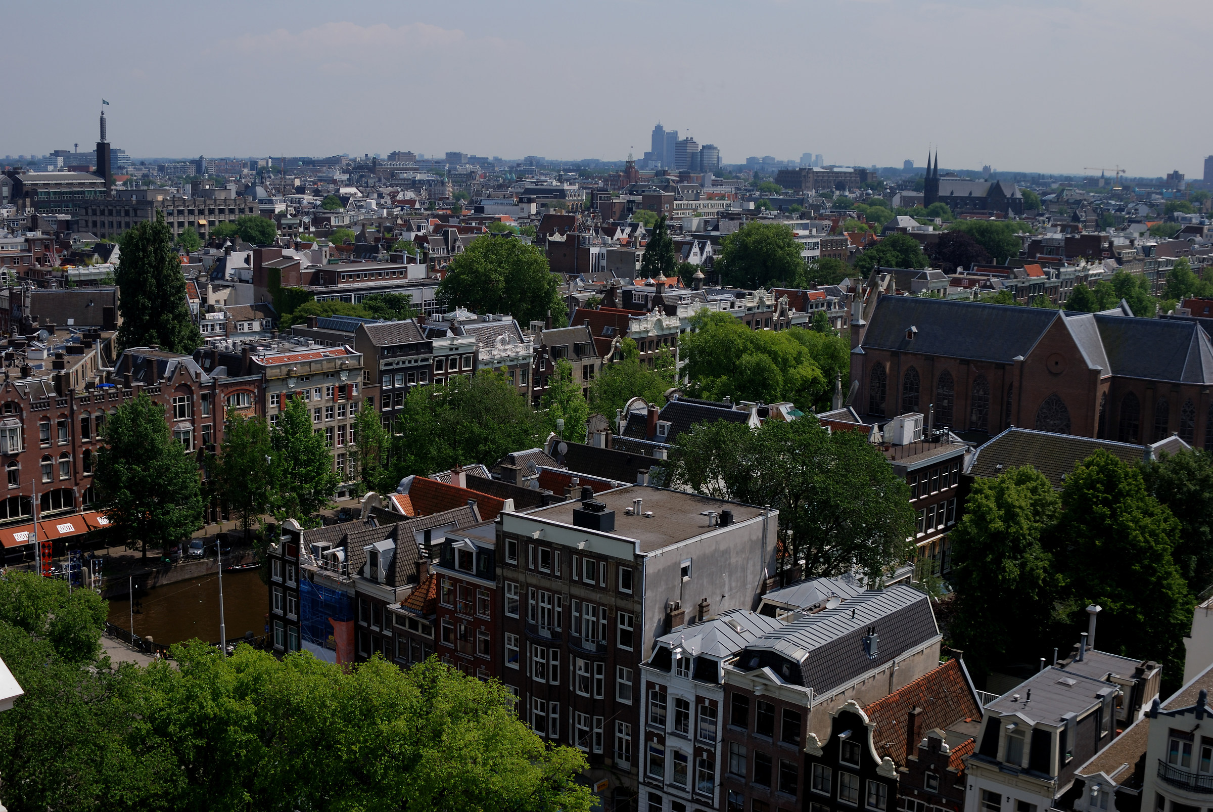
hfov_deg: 46.4
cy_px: 406
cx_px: 606
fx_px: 1417
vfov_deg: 32.0
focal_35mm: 42
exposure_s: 1/125
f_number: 8
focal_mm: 28
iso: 125
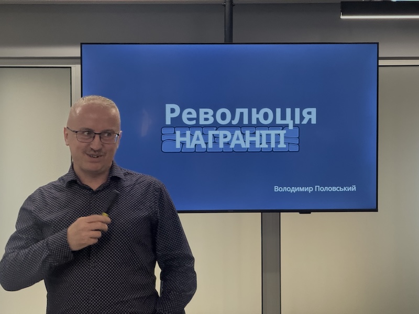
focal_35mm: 120
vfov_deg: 12.3
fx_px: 1453
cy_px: 157
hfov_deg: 16.4
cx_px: 210
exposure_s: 1/60
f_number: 2.8
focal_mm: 15.66
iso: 500
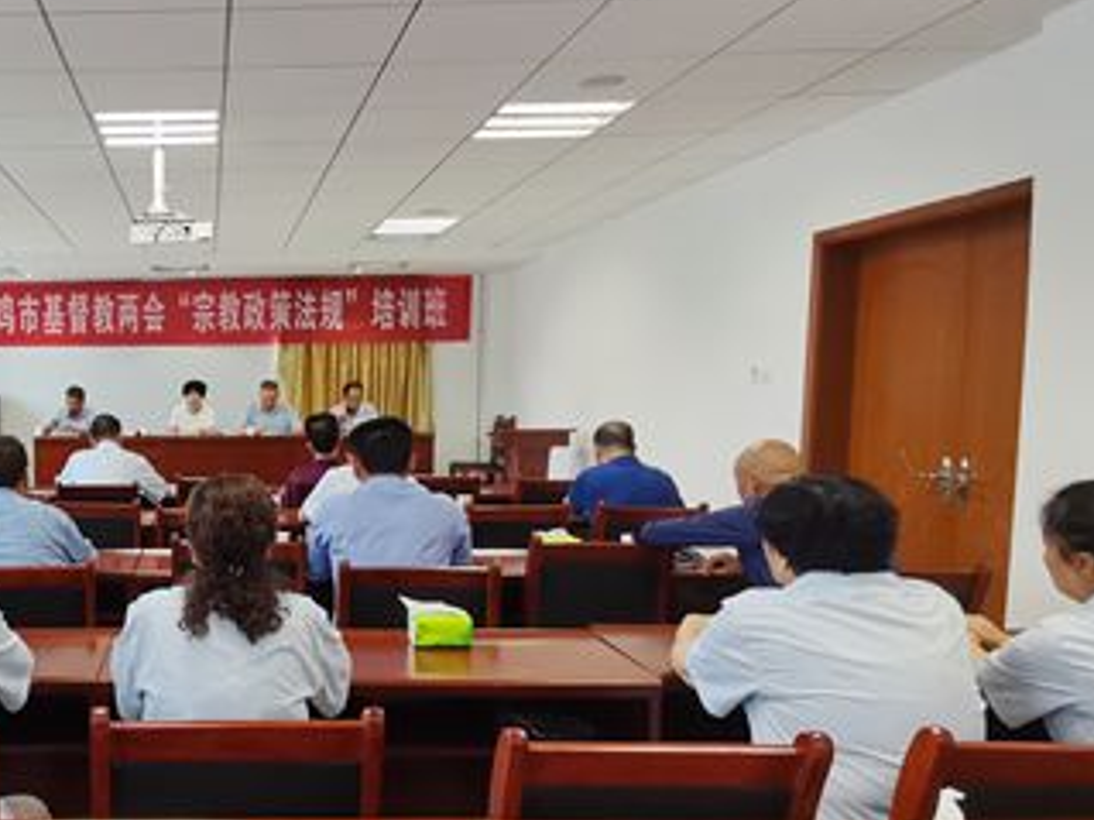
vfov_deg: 43.9
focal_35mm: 32
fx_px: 1011
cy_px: 497
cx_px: 178
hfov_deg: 52.2
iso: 200
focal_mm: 1.78
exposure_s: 1/50
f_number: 2.4
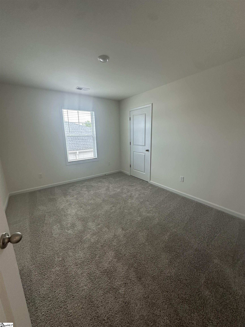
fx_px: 132
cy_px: 164
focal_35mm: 14
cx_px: 122
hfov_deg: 85.7
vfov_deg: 102.1
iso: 160
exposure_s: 1/120
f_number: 2.2
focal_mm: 2.22
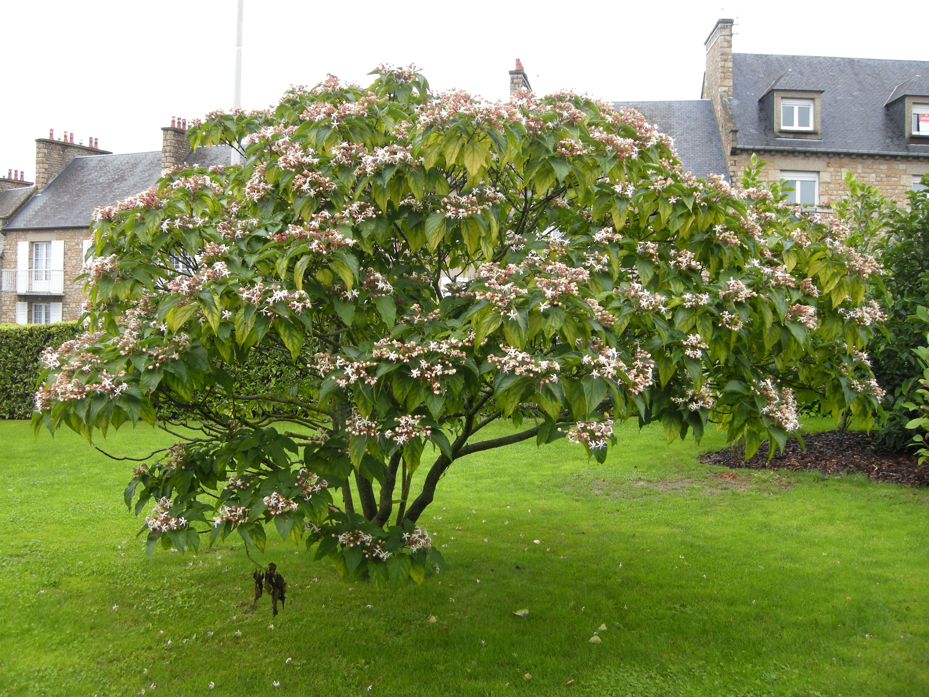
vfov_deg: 40.7
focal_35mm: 35
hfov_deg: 52.6
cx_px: 464
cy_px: 348
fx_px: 939
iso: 64
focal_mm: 7.5
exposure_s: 1/100
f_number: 3.8
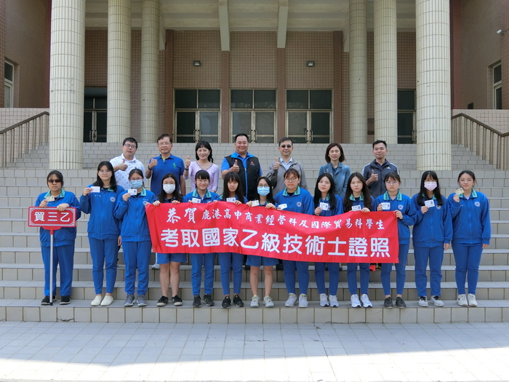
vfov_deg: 40.7
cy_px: 191
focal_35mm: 35
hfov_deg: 52.6
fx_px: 515
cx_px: 254
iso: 80
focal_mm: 7.2
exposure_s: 1/500
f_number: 3.2
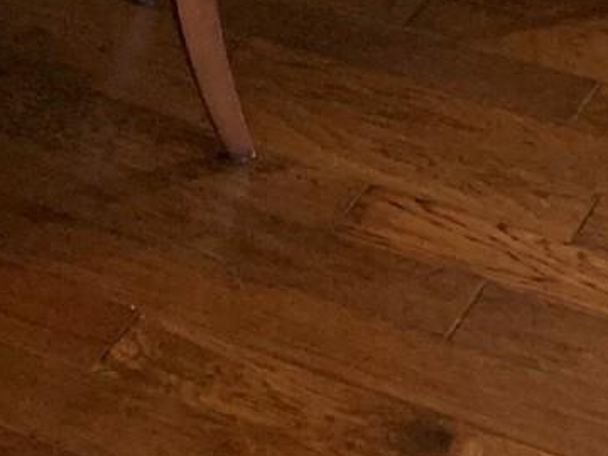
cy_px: -642
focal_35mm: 148
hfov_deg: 12.6
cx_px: -341
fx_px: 2599
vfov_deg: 9.0
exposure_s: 1/60
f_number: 1.8
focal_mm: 4.25
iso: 320
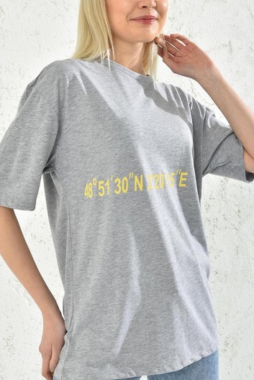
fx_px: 539
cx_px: 127
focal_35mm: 51
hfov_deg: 26.5
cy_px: 160
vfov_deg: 38.8
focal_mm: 36
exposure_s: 1/160
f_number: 7.1
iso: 100
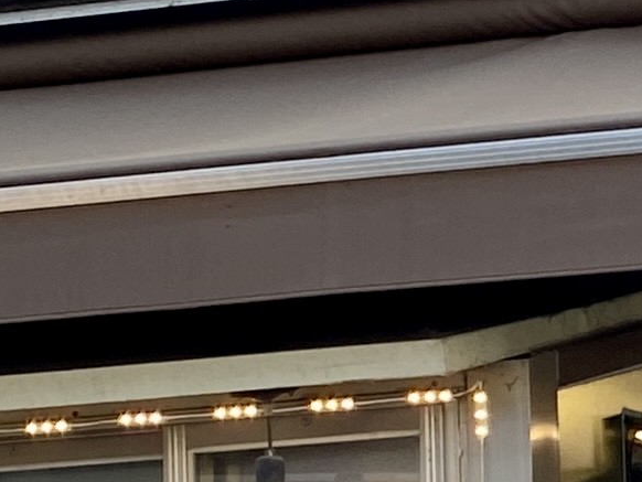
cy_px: 553
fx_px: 3340
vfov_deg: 8.2
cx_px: 1287
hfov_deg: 10.1
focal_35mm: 180
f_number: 1.8
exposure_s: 1/245
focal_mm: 4.25
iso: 32
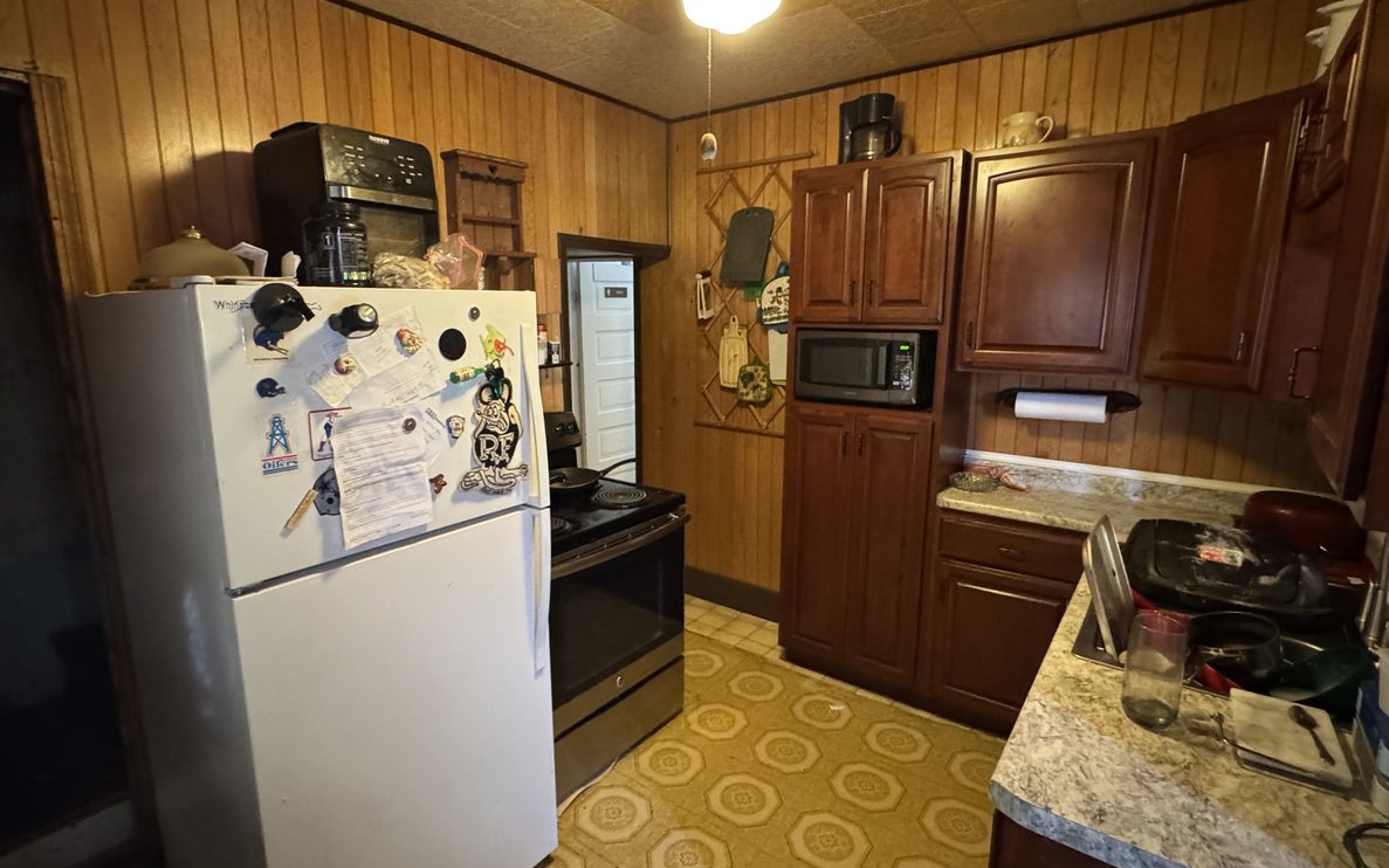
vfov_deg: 65.0
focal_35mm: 18
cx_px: 665
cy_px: 426
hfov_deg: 91.0
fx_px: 681
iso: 1250
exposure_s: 1/40
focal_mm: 2.22
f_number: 2.2
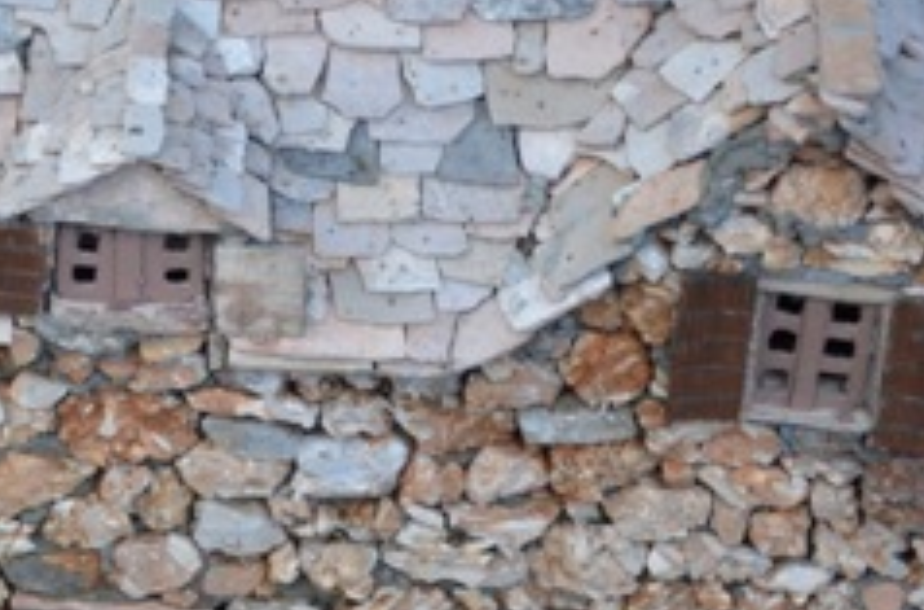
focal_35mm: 202
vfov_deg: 6.8
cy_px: 319
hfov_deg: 10.1
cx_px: -66
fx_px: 5168
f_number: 5
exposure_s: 1/100
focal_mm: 40
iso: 400
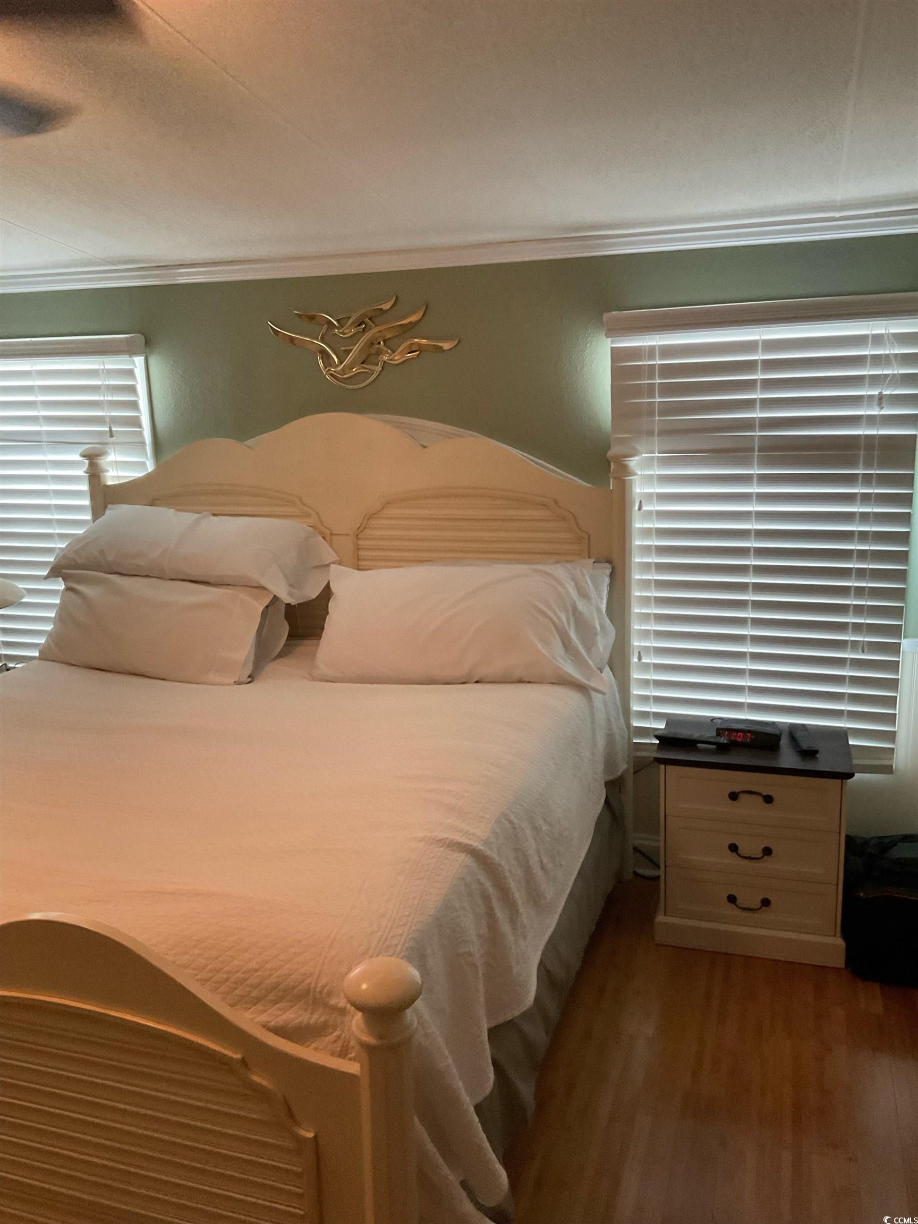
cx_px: 459
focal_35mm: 29
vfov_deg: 61.7
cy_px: 612
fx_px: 1025
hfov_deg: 48.2
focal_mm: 3
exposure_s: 1/60
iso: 250
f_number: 1.8
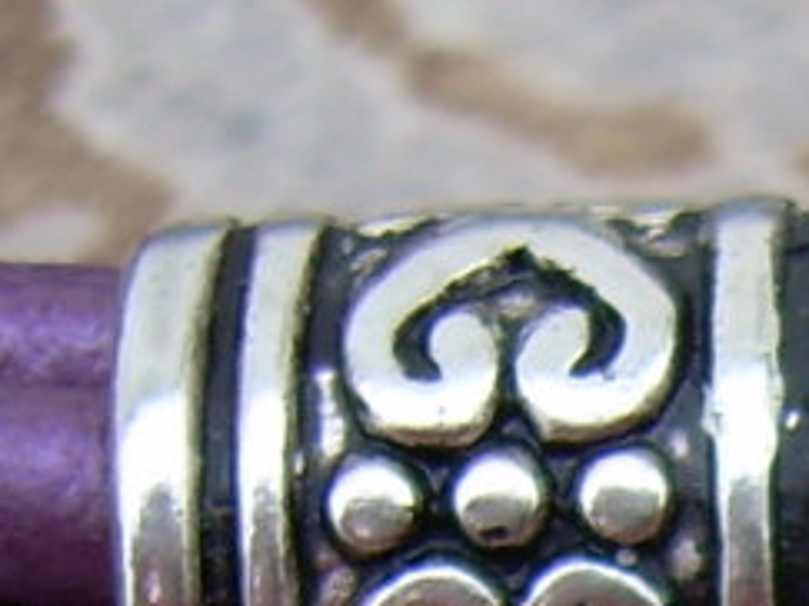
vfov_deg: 6.0
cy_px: 1517
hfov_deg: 8.1
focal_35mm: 235
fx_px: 5489
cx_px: 1445
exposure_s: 1/210
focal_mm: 6.3
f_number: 2.8
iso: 50
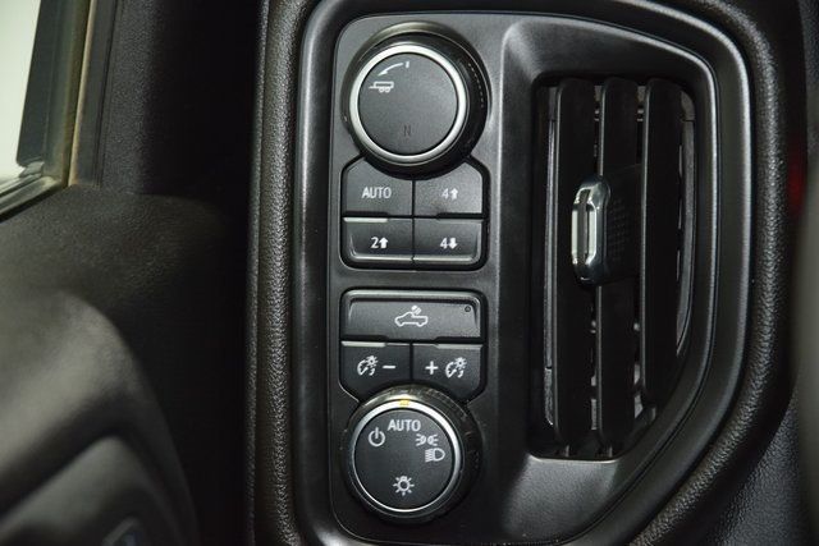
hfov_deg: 19.5
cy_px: 273
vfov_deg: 13.0
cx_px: 410
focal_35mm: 105
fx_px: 2389
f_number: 4.5
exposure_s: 1/25
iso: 1800
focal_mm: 70
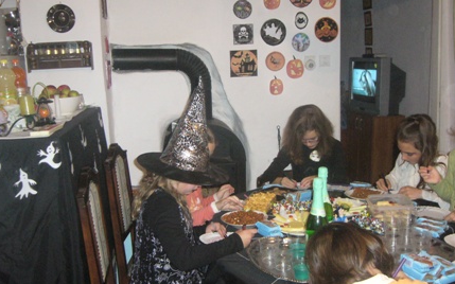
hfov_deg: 50.4
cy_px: 145
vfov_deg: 32.8
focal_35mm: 39
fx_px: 484
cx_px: 229
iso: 320
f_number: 2.8
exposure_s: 1/30
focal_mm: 5.8
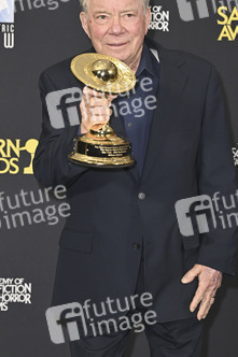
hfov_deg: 15.5
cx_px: 132
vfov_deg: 23.1
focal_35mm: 88
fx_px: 874
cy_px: 157
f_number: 5
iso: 2000
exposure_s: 1/320
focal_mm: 73
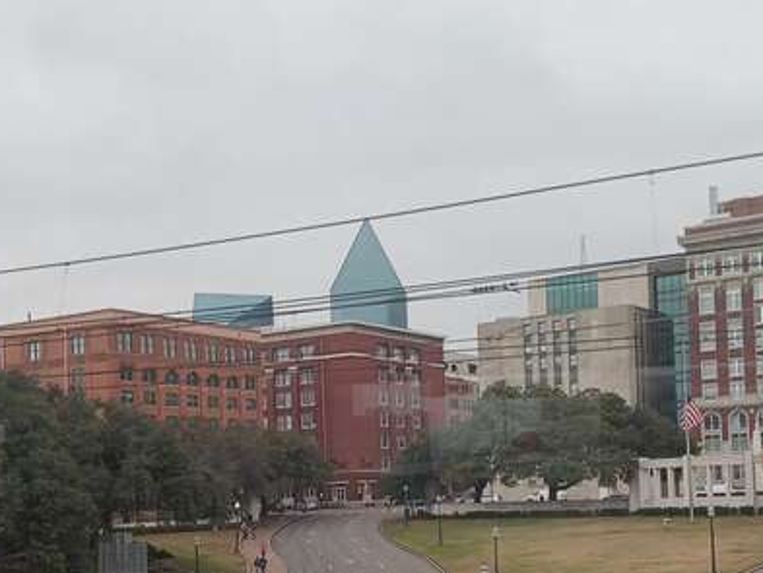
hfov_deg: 34.9
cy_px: 455
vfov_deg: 26.1
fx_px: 1213
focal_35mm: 55
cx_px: 349
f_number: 1.8
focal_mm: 4
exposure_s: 1/50
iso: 32
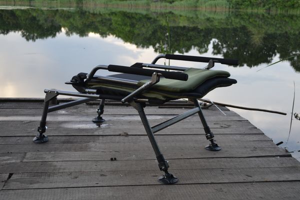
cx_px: 150
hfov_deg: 43.6
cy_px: 100
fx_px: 375
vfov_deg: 29.9
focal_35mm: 45
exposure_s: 1/125
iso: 250
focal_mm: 30
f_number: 5.6
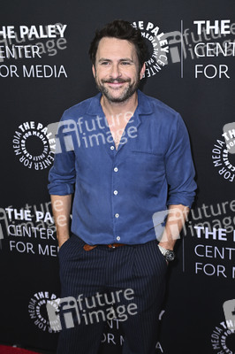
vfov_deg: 41.1
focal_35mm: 48
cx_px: 118
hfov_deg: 28.0
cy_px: 177
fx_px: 471
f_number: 5.6
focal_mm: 48
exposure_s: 1/200
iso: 1250
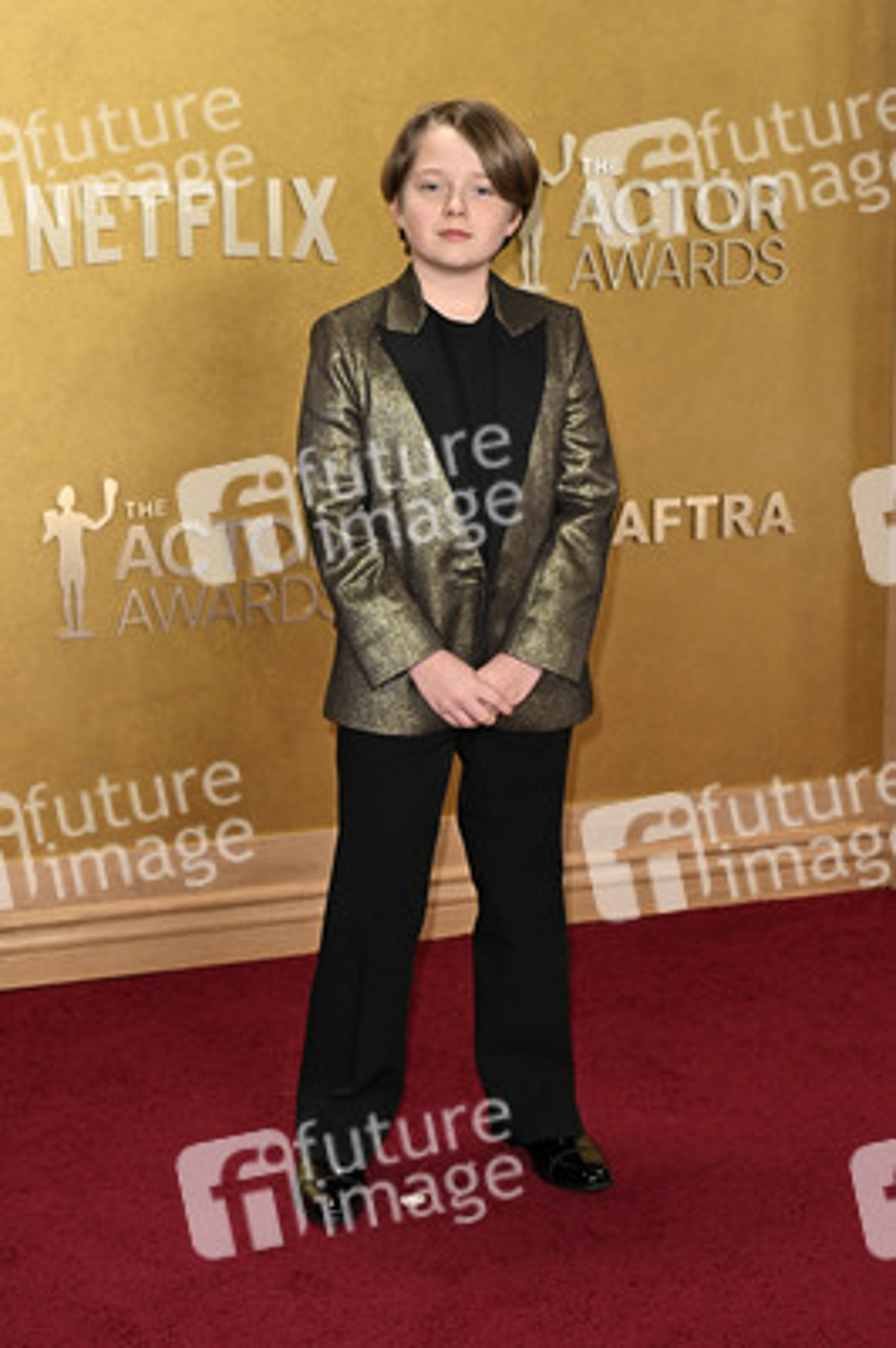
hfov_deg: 23.0
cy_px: 674
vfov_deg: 34.0
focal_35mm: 59
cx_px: 448
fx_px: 2206
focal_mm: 59
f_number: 5.6
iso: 2500
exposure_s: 1/320
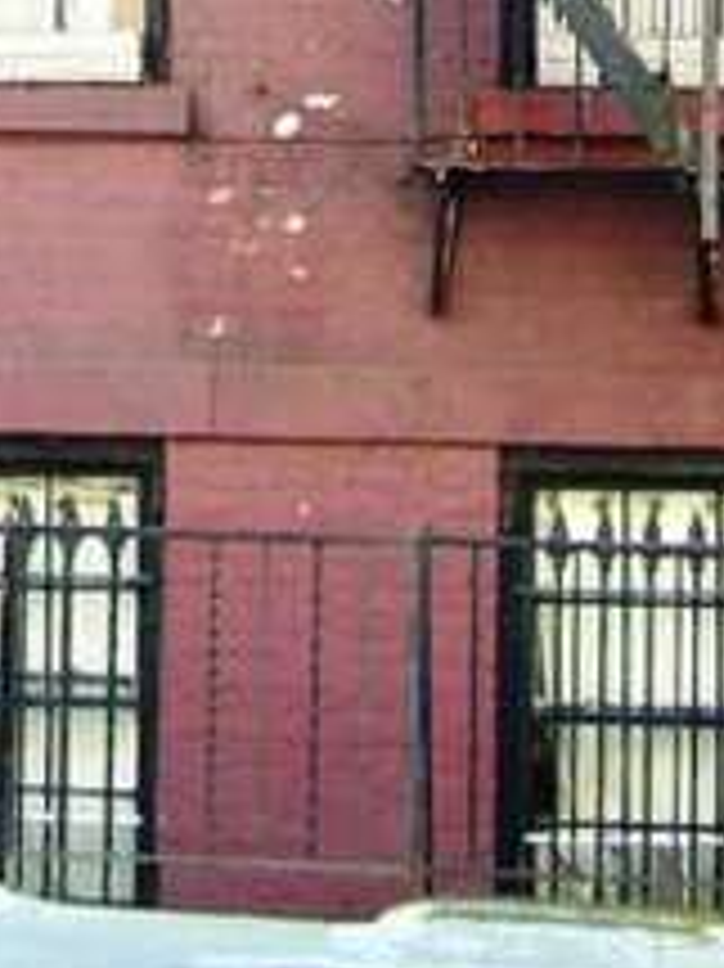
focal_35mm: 134
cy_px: -734
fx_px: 3741
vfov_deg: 13.4
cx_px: 18
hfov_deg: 11.0
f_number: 2.7
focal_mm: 6
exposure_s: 1/45
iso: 80
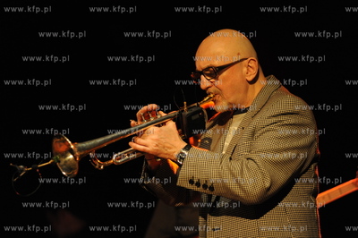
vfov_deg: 10.9
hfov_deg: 16.4
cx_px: 179
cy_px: 119
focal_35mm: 125
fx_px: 1242
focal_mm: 125
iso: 2500
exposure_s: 1/100
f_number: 2.8
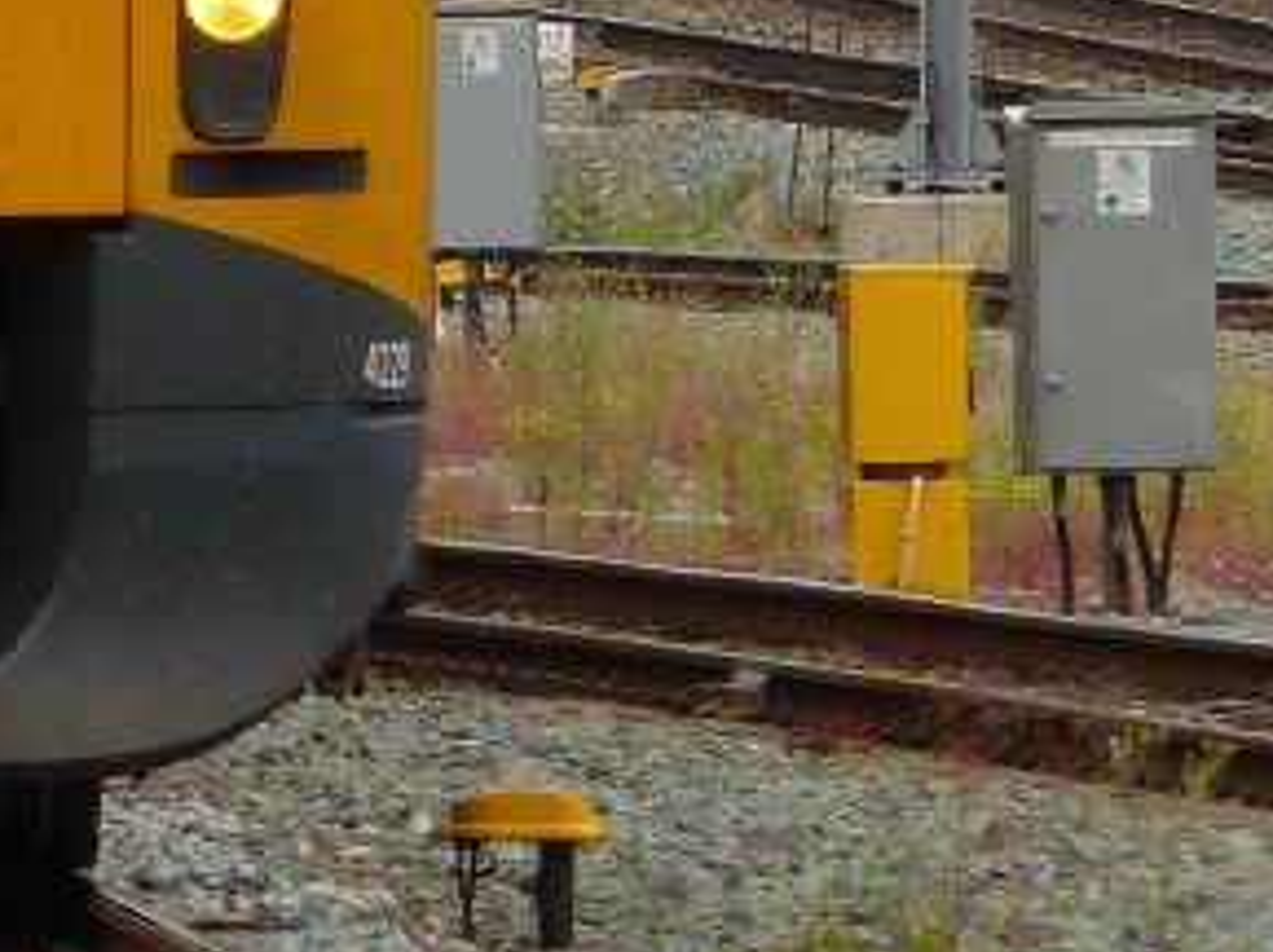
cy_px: -185
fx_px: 61999
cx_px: -370
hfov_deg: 1.2
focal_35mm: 1688
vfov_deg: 0.9
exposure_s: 1/640
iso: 100
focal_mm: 73
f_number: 4
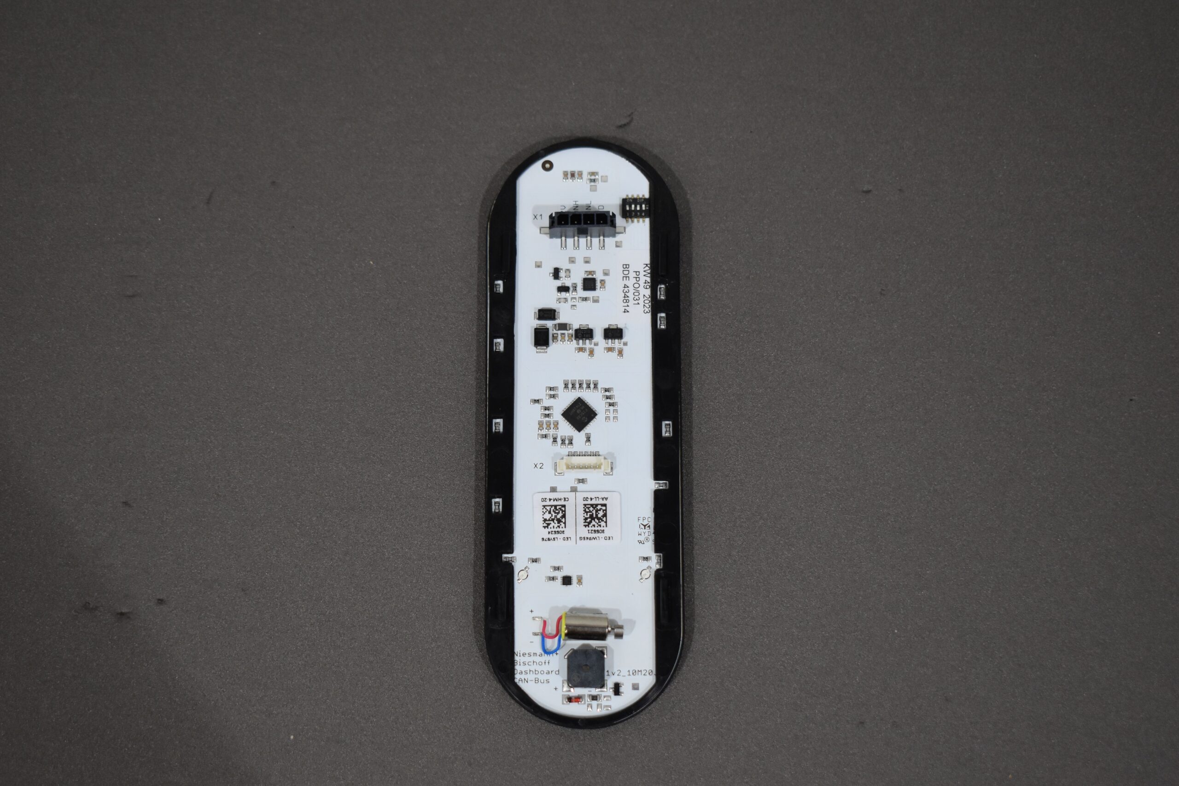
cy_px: 393
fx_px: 1965
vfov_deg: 22.6
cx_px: 590
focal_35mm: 60
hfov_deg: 33.4
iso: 800
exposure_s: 1/250
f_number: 4.8
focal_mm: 40
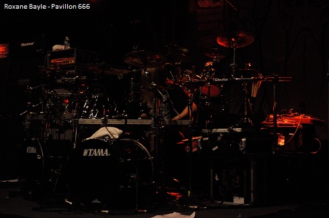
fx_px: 520
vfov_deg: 23.7
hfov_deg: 35.1
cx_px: 164
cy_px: 109
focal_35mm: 57
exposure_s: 1/60
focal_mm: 38
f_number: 4.5
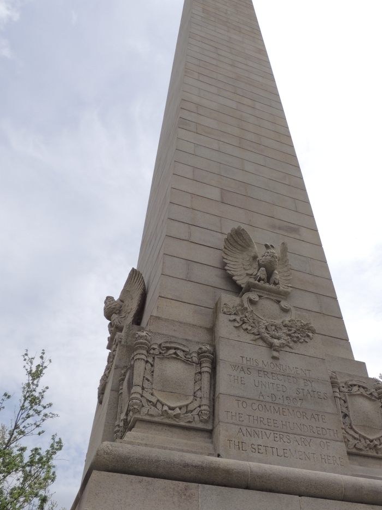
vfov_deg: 55.2
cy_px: 289
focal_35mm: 33
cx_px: 227
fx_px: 486
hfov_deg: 42.8
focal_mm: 4.3
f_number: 3.7
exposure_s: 1/1600
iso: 100
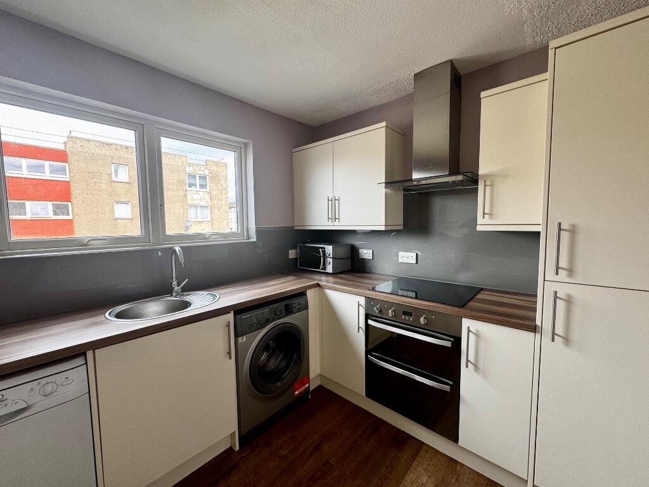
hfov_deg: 102.1
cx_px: 324
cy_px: 244
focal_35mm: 14
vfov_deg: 85.7
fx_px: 262
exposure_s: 1/99
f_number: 2.2
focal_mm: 2.22
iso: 64
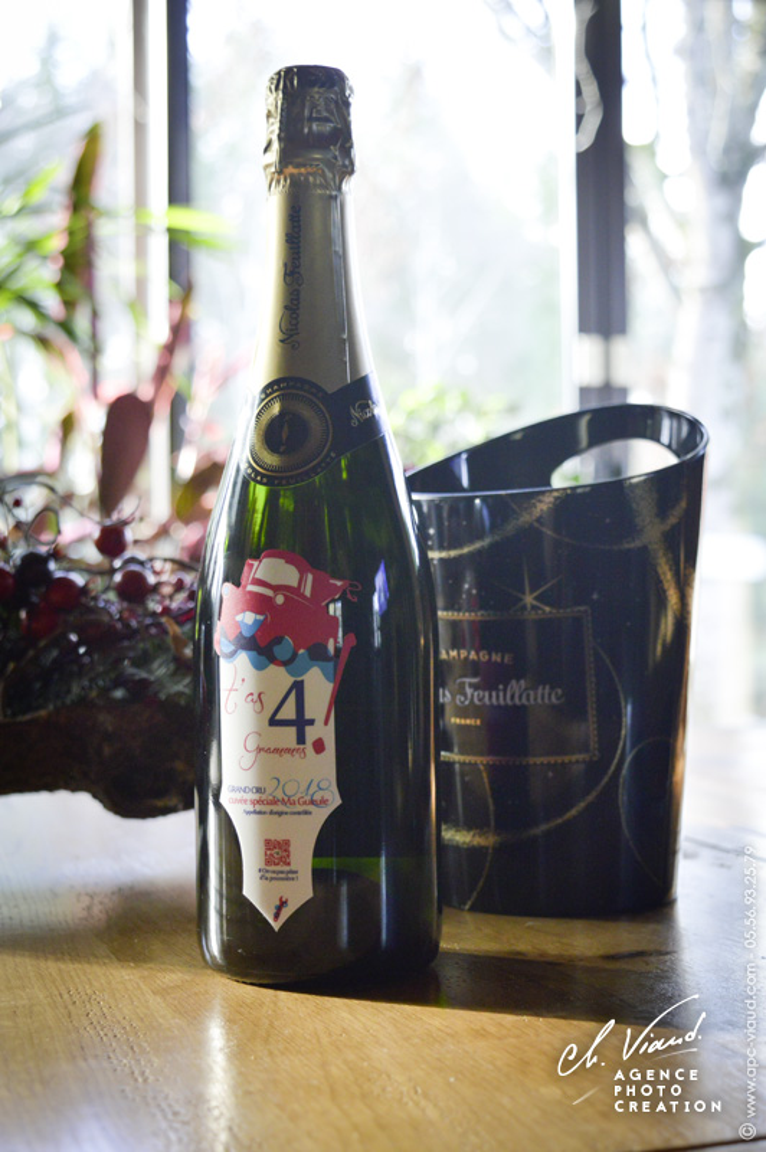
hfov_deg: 23.7
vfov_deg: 35.1
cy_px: 576
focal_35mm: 57
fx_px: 1822
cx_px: 383
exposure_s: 1/80
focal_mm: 38
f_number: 5.6
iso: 800
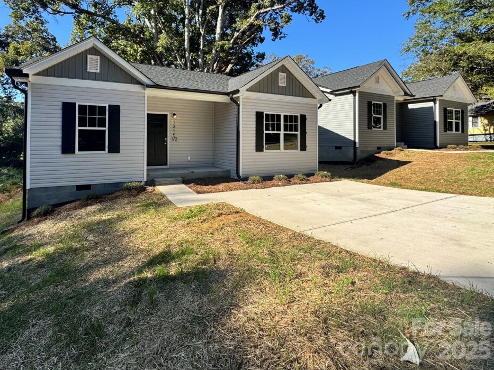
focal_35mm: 18
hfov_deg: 86.6
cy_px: 138
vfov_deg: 70.4
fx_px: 257
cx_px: 196
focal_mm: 2.22
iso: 50
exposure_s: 1/787
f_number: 2.2
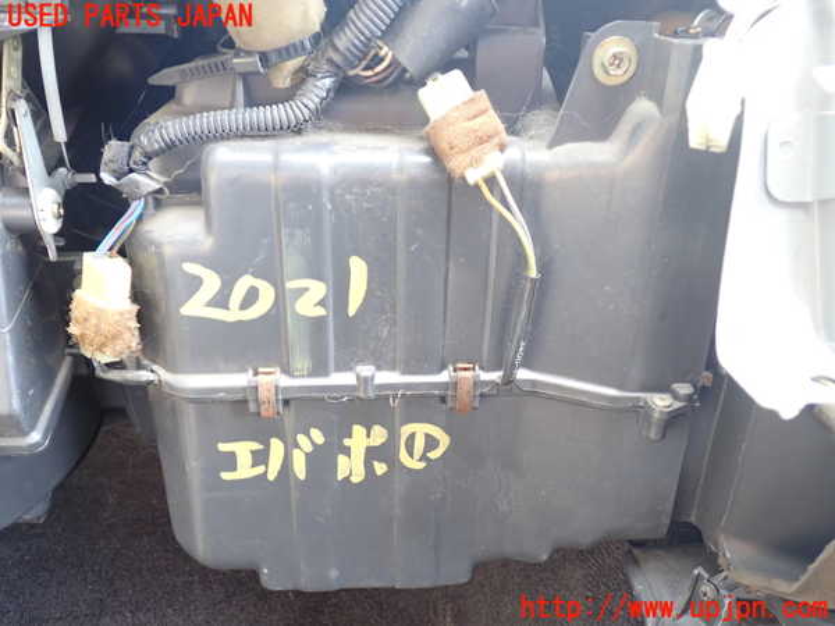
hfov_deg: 60.0
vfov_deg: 46.8
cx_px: 418
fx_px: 724
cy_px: 313
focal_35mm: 30
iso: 200
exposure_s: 1/30
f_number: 2.3
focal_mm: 5.4
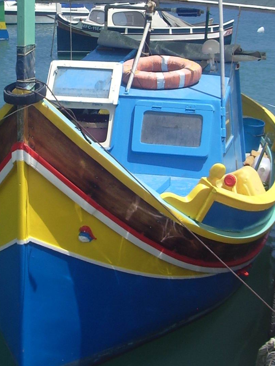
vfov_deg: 22.9
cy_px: 123
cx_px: 93
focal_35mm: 85
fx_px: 900
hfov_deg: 17.3
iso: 50
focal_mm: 6.8
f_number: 4.6
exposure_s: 1/500
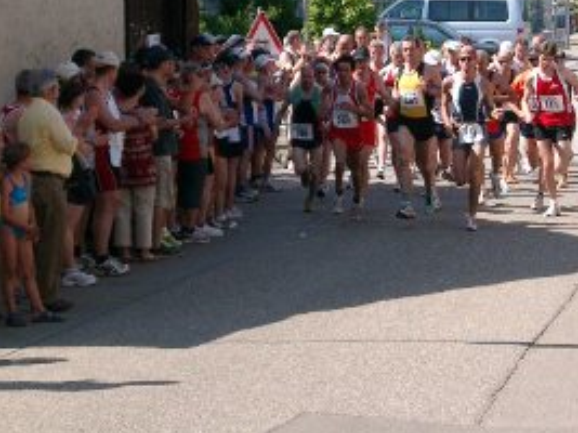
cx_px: 424
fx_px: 2804
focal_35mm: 168
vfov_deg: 8.8
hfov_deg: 11.7
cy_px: 117
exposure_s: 1/500
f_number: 4.8
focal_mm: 22.8
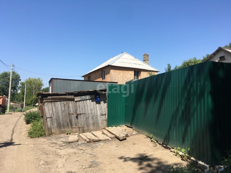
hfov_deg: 61.7
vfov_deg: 48.2
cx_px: 116
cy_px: 86
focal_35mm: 29
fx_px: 194
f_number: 2.2
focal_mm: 4.15
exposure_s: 1/1241
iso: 25
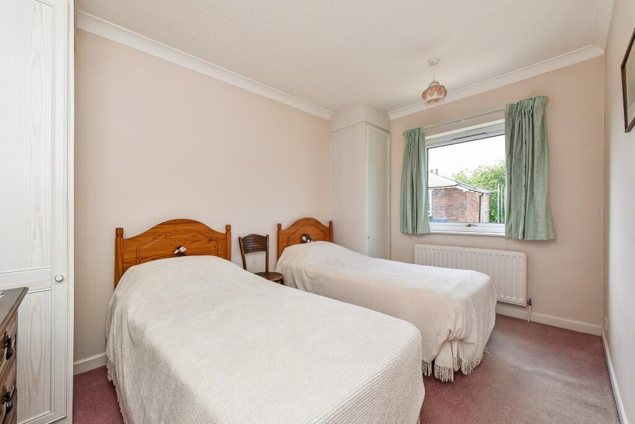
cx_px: 318
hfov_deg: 104.2
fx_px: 247
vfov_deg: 81.3
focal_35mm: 14
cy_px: 212
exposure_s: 1/80
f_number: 9
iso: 640
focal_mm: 14
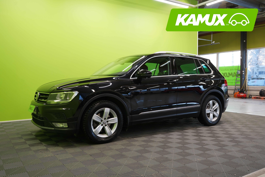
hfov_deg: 60.3
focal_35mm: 31
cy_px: 88
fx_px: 228
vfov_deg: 42.3
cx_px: 132
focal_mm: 31
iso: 400
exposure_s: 1/20
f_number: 5.6
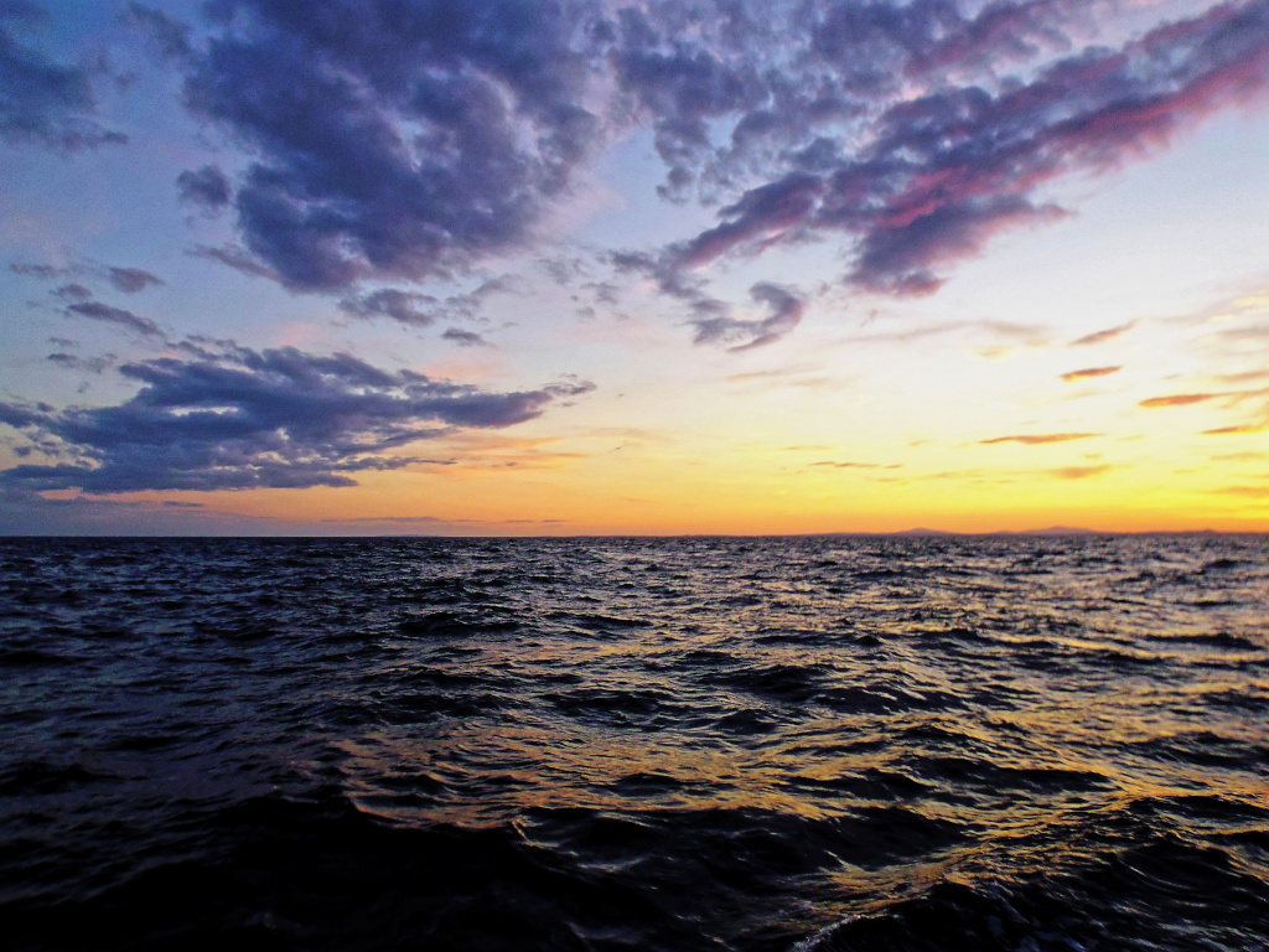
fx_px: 880
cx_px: 634
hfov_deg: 71.6
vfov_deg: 56.8
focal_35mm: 24
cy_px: 476
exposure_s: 1/80
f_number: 2.8
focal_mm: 4.3
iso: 160
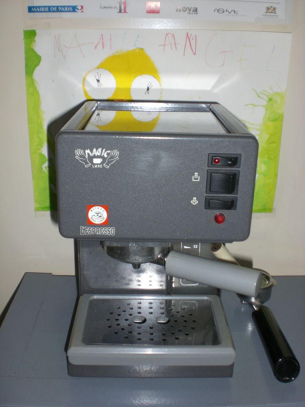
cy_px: 204
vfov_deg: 49.0
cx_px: 152
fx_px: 446
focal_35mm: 38
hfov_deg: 37.7
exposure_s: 1/60
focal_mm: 6.3
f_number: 3.1
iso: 100
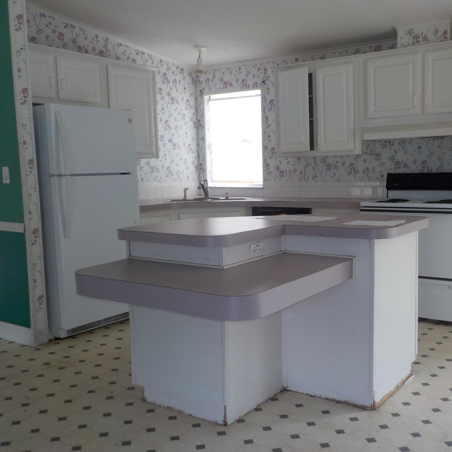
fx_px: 532
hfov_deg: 45.9
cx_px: 261
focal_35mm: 36
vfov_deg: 46.0
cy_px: 227
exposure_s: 1/40
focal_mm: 4.1
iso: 125
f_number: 3.3
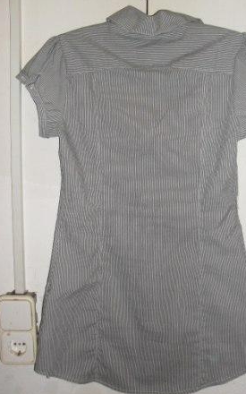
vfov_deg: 48.2
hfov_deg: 31.2
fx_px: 440
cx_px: 148
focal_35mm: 41
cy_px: 197
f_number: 2.8
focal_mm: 6.3
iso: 200
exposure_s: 1/45
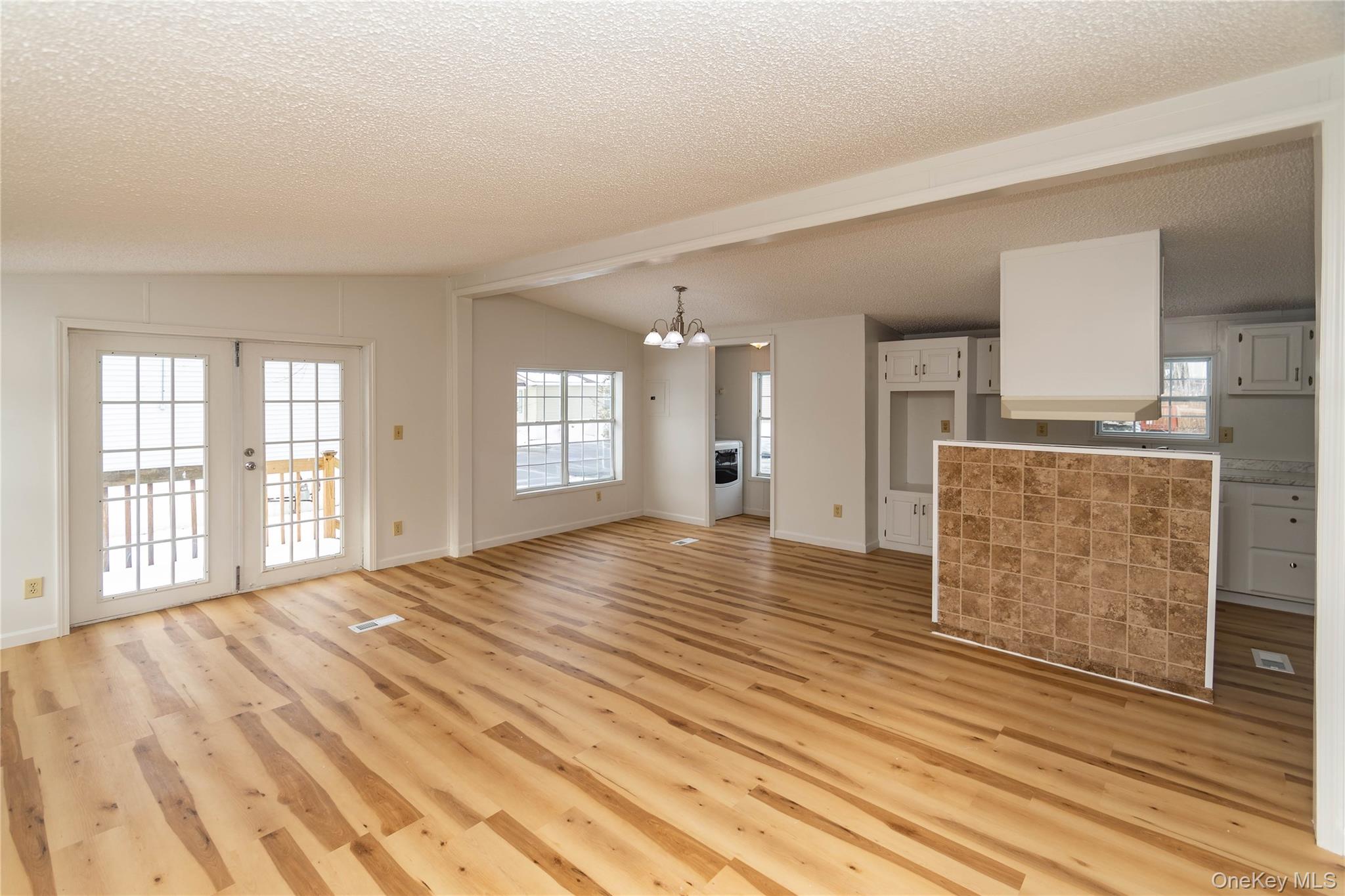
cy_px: 448
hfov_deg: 100.4
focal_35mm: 15
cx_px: 672
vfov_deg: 77.3
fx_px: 560
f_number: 4
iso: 100
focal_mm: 10
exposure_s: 1/60
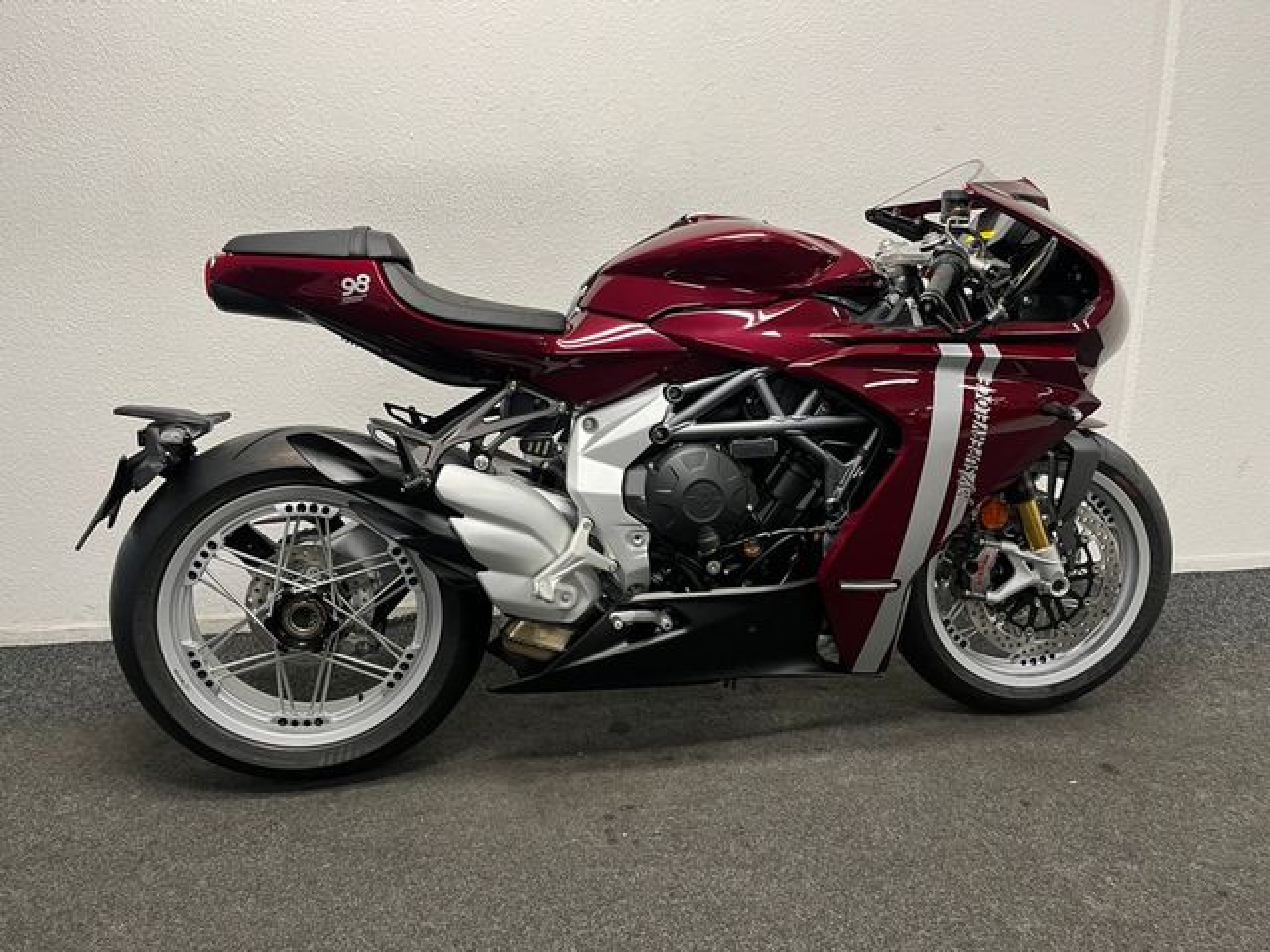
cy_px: 476
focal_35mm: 26
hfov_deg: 67.3
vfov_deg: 53.1
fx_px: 954
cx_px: 635
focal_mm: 5.1
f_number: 1.6
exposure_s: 1/50
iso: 100
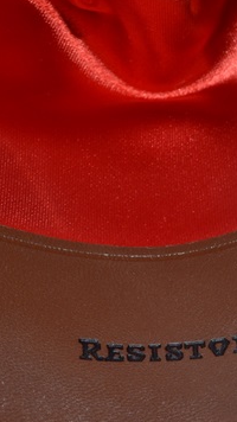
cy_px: 353
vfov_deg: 21.7
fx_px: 1085
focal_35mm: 97
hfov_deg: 12.4
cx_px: 171
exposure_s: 1/60
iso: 100
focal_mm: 22
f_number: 8
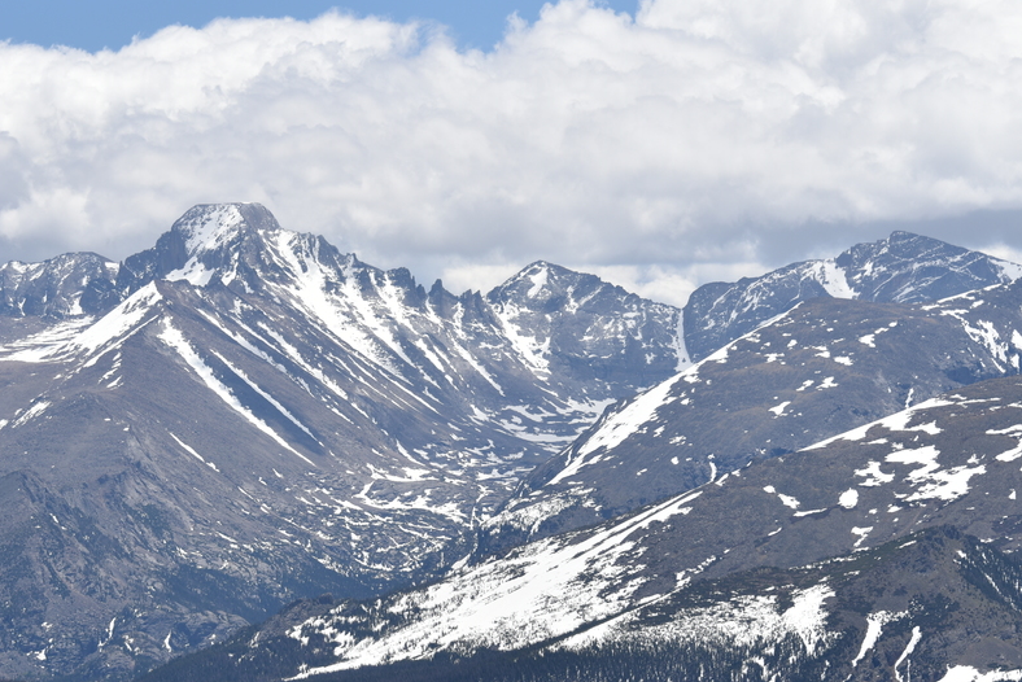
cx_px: 386
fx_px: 5168
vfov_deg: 7.5
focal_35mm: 182
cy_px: 464
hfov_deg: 11.3
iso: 100
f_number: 9
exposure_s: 1/320
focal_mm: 112
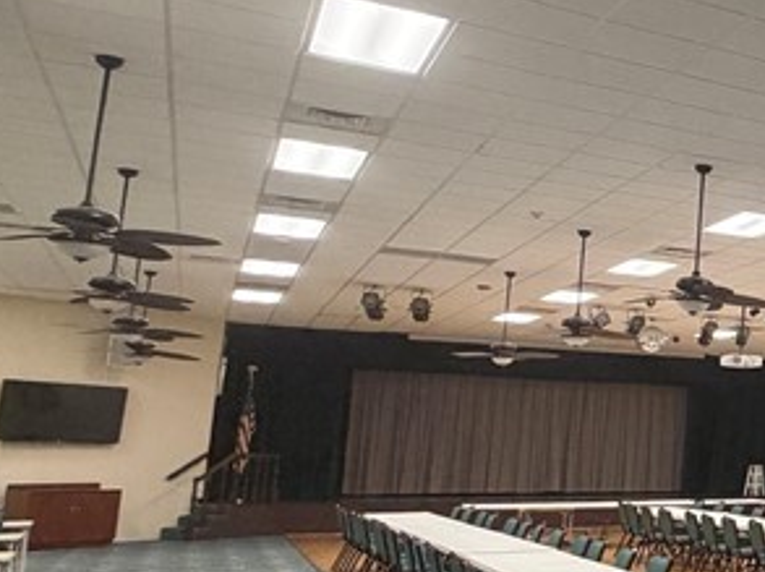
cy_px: 306
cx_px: 1151
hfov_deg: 27.1
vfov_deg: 29.6
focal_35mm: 49
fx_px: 1082
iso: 320
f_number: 2.2
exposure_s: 1/60
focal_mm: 2.22
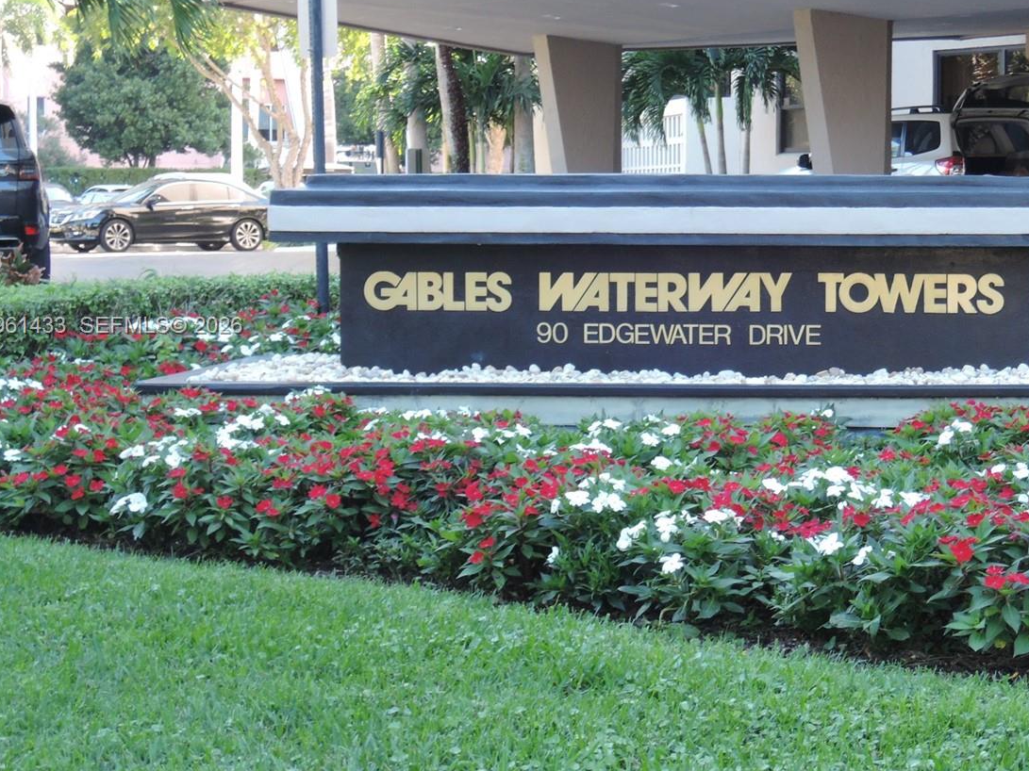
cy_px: 327
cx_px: 704
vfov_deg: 16.8
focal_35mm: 88
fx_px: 2616
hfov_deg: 22.1
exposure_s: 1/60
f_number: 4.7
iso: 250
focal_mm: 12.8
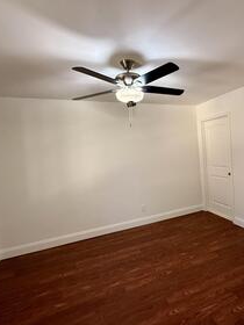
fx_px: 188
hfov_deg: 64.5
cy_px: 156
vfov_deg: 81.7
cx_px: 160
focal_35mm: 20
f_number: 2.2
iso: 200
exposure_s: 1/99
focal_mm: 2.22
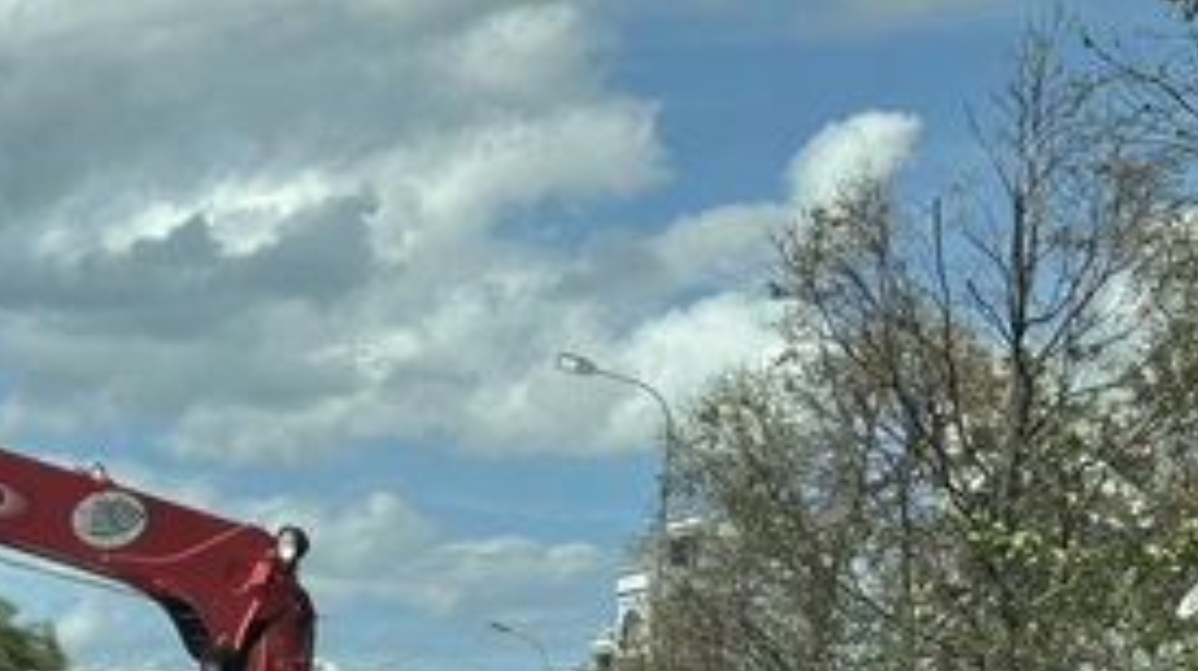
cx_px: -183
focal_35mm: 133
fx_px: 4220
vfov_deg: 9.0
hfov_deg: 15.6
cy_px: 675
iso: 64
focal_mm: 6.86
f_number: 1.78
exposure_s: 1/1953
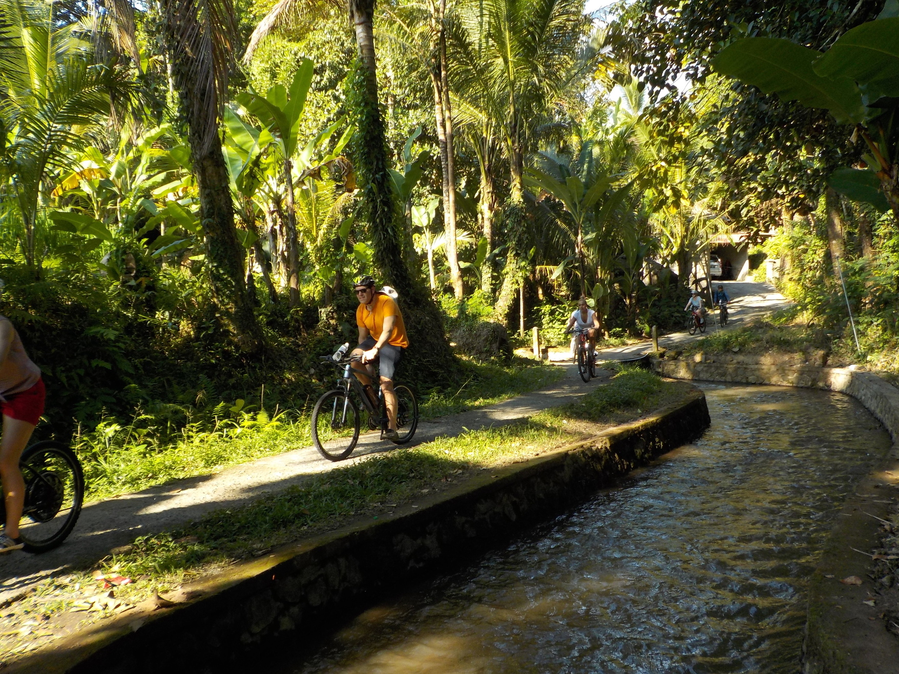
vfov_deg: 46.8
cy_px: 337
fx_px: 779
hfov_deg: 60.0
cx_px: 450
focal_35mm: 30
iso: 125
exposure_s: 1/160
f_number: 3.3
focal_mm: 4.1
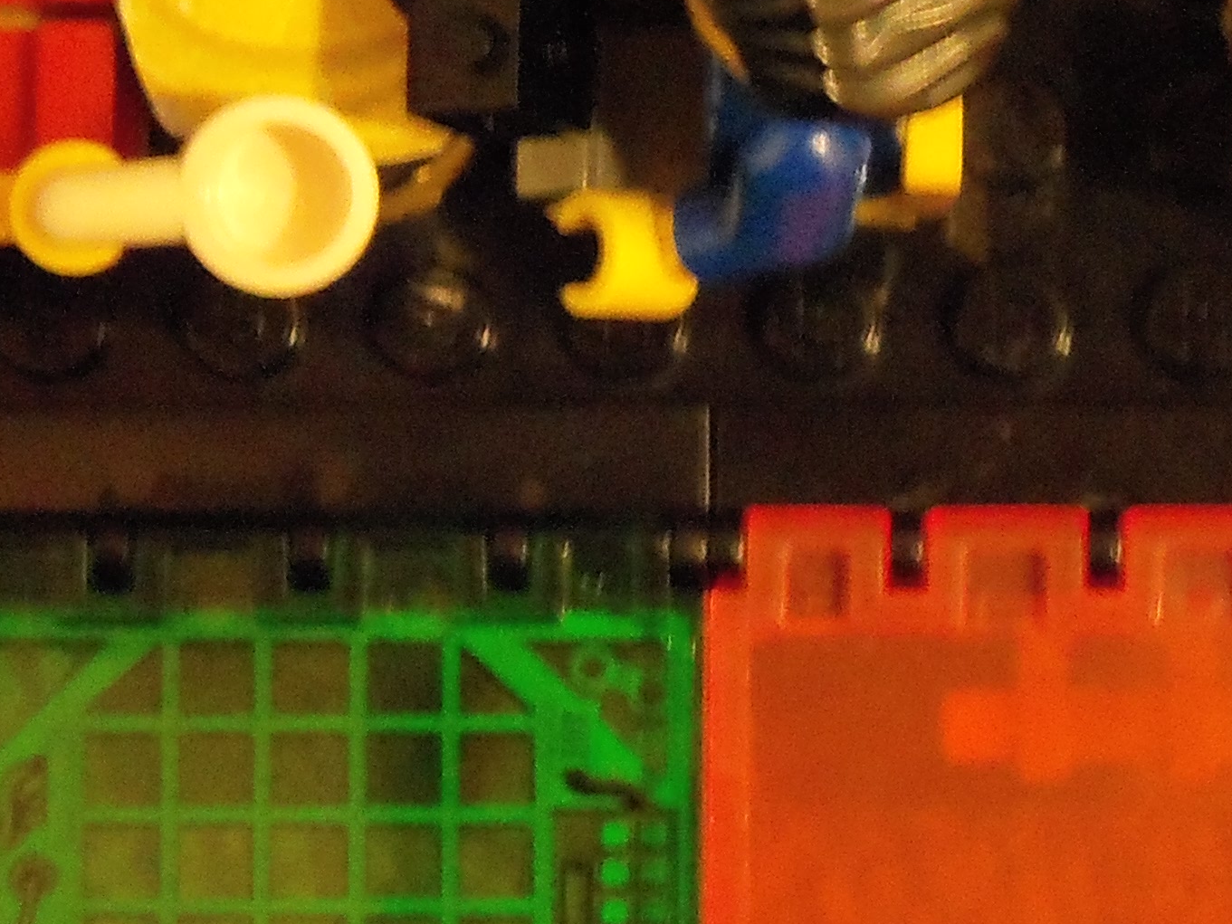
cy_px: 182
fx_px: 8970
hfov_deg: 7.8
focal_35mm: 252
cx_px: 1094
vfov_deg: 5.9
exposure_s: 1/2
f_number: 4.2
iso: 400
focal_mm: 14.3
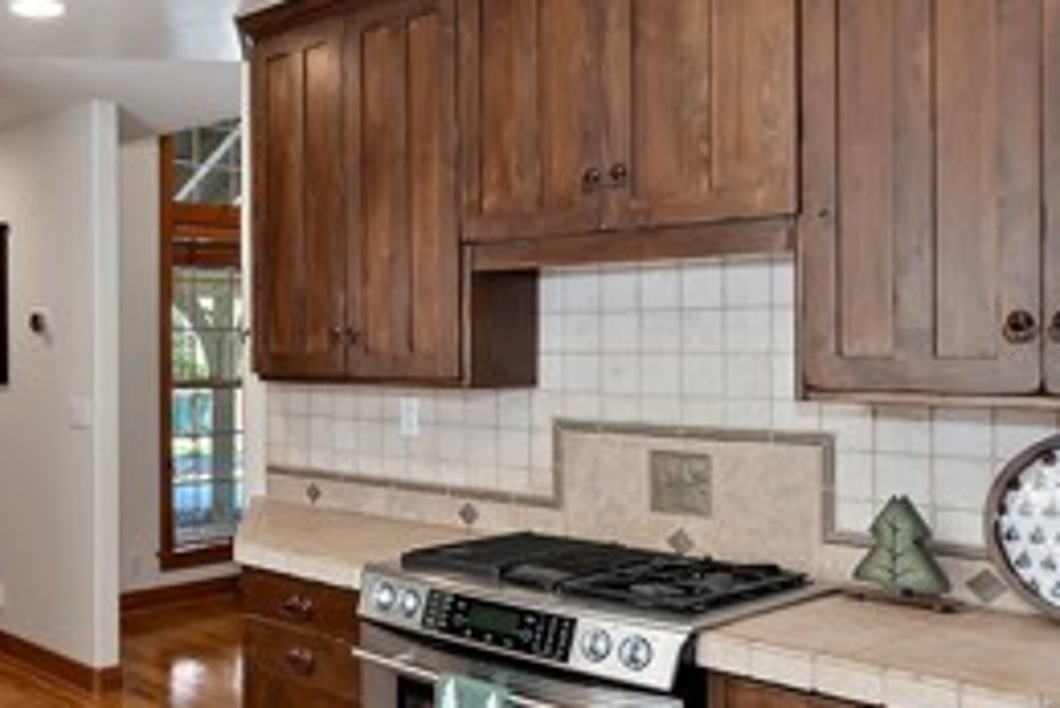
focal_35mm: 37
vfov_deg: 36.0
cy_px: 383
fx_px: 1090
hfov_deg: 47.4
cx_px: 135
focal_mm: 10
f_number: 8
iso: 400
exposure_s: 1/30
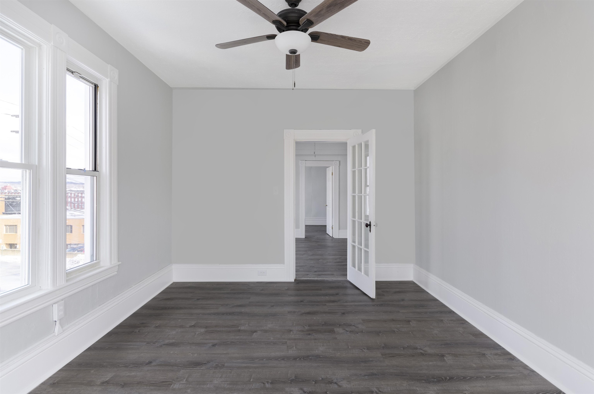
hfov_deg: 90.1
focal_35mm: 18
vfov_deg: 67.1
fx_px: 296
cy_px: 197
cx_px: 297
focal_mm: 12
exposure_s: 1/30
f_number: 10
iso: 100
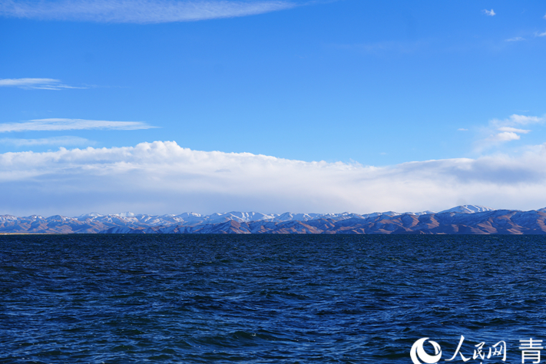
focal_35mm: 81
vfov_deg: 16.9
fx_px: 1228
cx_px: 284
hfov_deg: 25.1
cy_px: 186
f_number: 5
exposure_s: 1/1000
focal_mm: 72
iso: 100
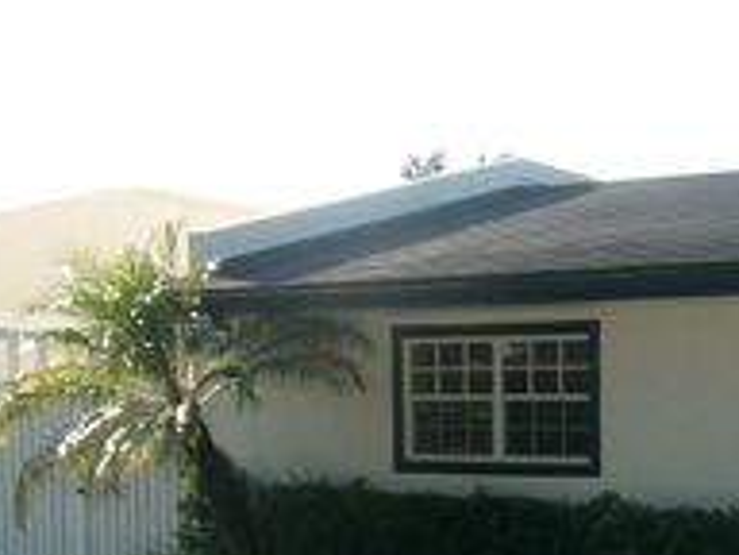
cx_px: 931
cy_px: 599
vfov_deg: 19.4
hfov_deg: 23.8
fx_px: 1558
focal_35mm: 73
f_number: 10.8
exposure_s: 1/42
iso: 100
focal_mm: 5.1
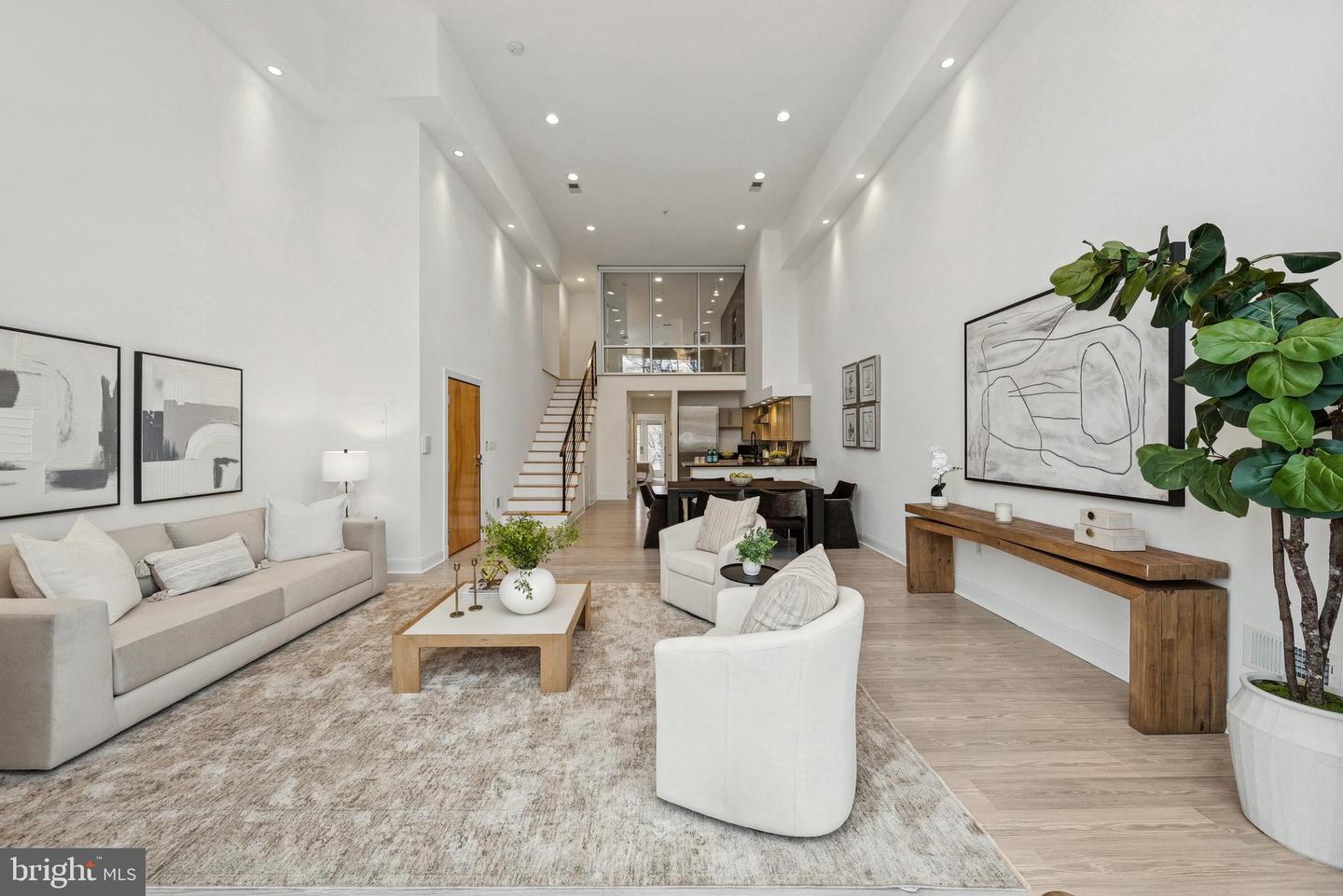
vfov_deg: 90.0
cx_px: 672
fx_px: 448
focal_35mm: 12
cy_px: 448
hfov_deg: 112.6
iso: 640
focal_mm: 12
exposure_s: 1/100
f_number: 7.1
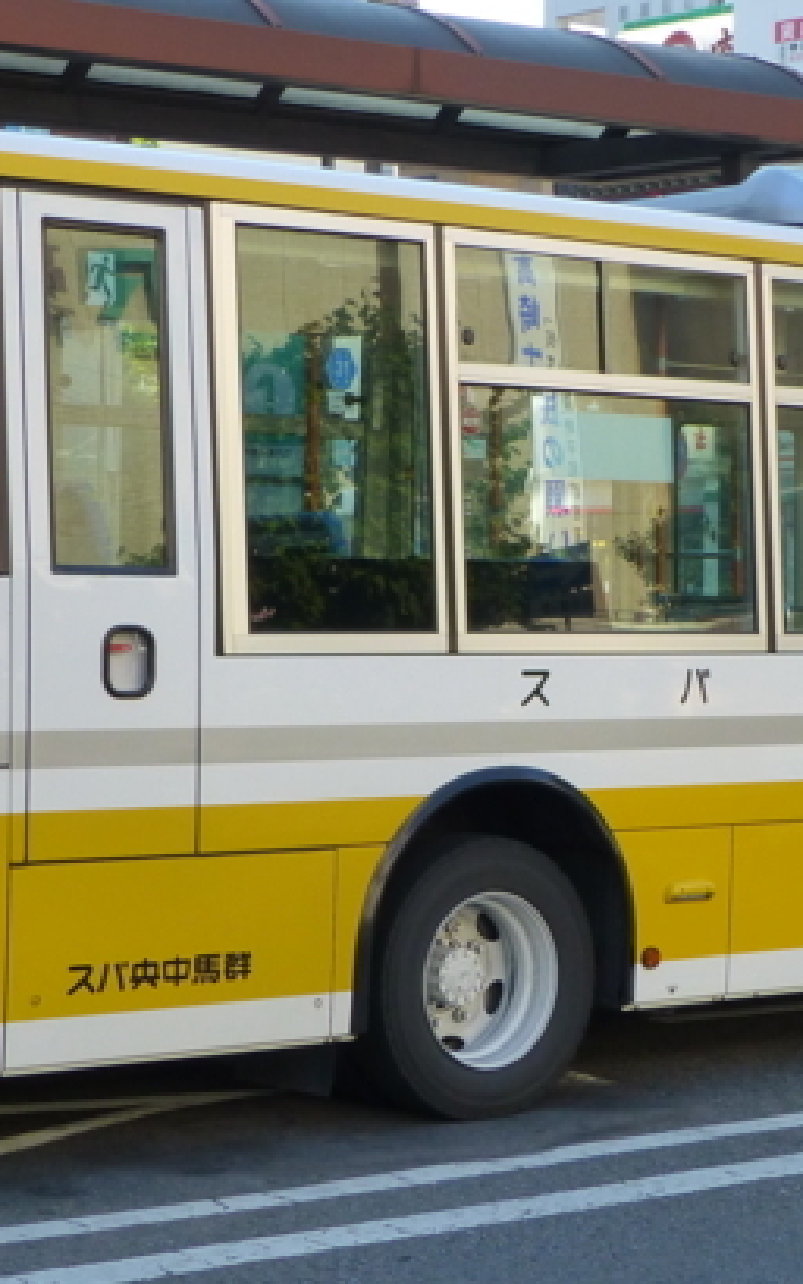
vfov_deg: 24.3
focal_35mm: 85
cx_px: 458
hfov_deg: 15.4
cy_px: 596
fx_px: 2973
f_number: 3.9
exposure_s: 1/250
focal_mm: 7.4
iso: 160
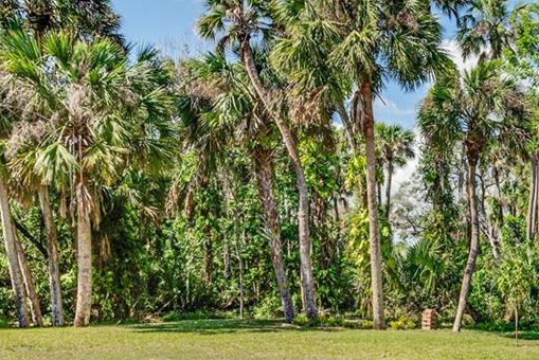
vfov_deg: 29.9
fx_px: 659
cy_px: 285
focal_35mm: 44
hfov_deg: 40.9
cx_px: 489
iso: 160
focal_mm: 14
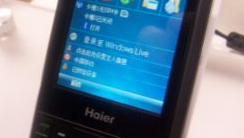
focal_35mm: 57
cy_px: 49
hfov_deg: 36.6
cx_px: 122
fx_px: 369
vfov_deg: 21.0
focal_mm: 6.4
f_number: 3.9
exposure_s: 1/10
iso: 160
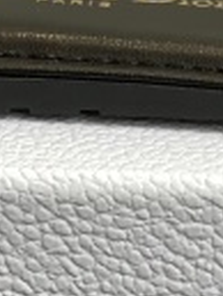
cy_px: -96
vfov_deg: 6.1
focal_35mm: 322
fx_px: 2761
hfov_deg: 4.6
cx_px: 366
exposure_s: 1/122
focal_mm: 6
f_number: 2
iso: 25
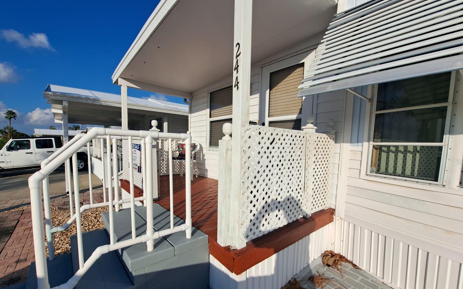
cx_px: 234
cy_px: 162
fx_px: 189
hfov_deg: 101.5
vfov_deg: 74.5
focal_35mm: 15
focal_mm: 1.74
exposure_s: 1/2105
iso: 50
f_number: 2.2
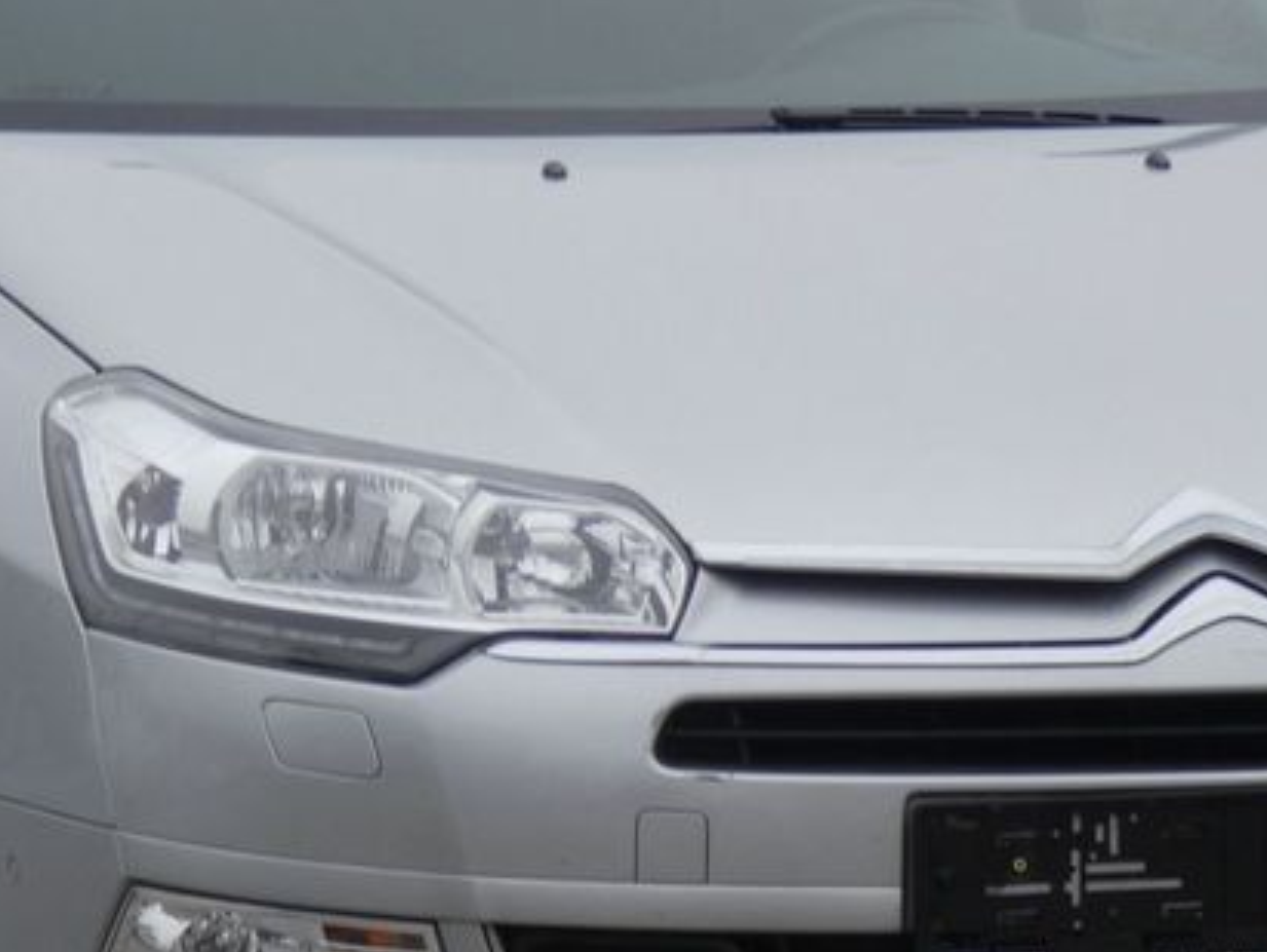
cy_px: 518
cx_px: 610
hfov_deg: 8.8
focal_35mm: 224
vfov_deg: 6.6
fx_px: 8206
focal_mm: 16
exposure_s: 1/80
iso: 80
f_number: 5
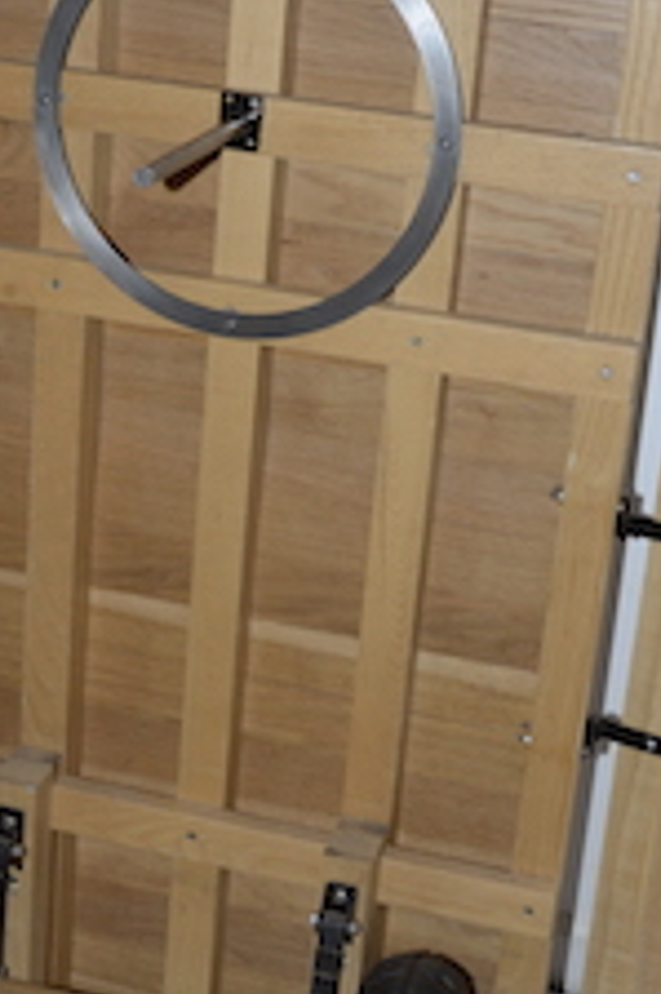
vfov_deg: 28.5
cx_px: 297
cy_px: 479
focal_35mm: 71
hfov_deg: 19.2
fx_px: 1958
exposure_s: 1/60
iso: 800
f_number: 14
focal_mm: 26
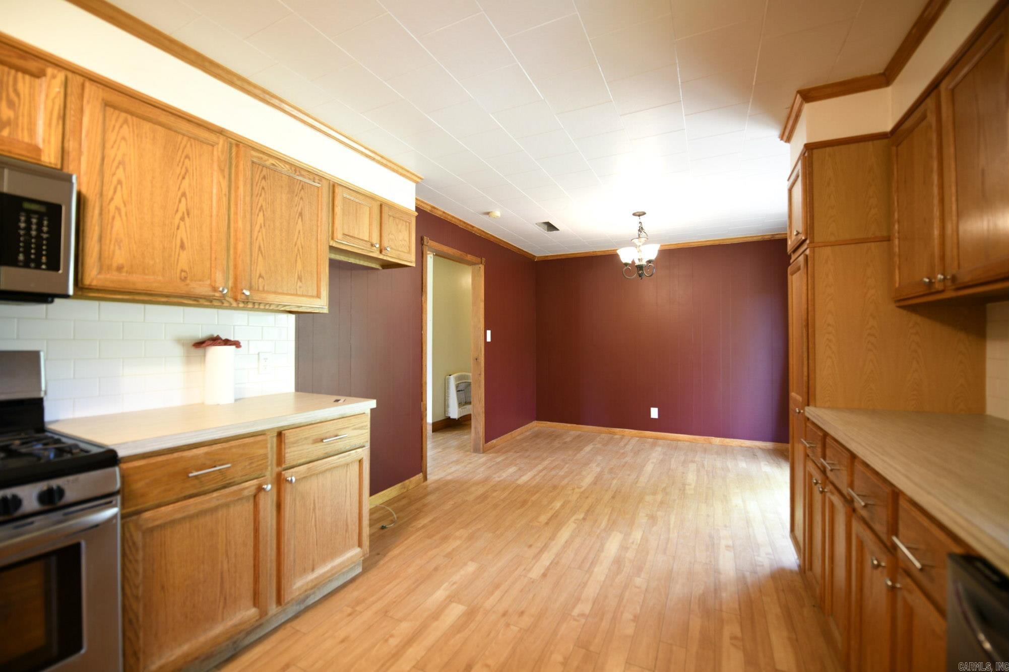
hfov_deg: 104.3
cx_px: 504
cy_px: 336
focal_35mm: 14
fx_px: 392
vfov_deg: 81.2
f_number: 2.8
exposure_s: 1/15
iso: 320
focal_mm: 14
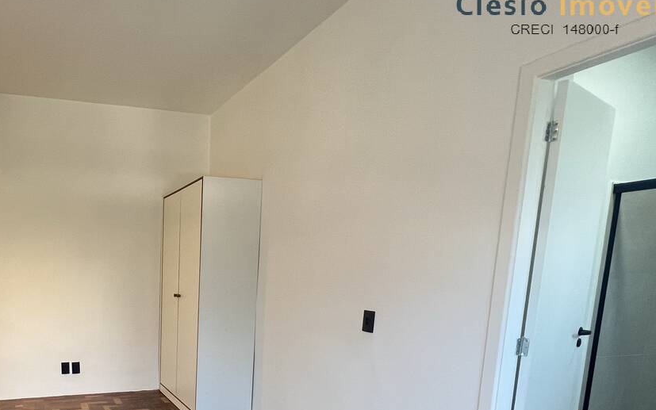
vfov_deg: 48.1
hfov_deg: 68.9
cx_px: 148
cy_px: 330
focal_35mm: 24
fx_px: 429
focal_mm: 1.57
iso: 160
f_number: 1.8
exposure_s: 1/60
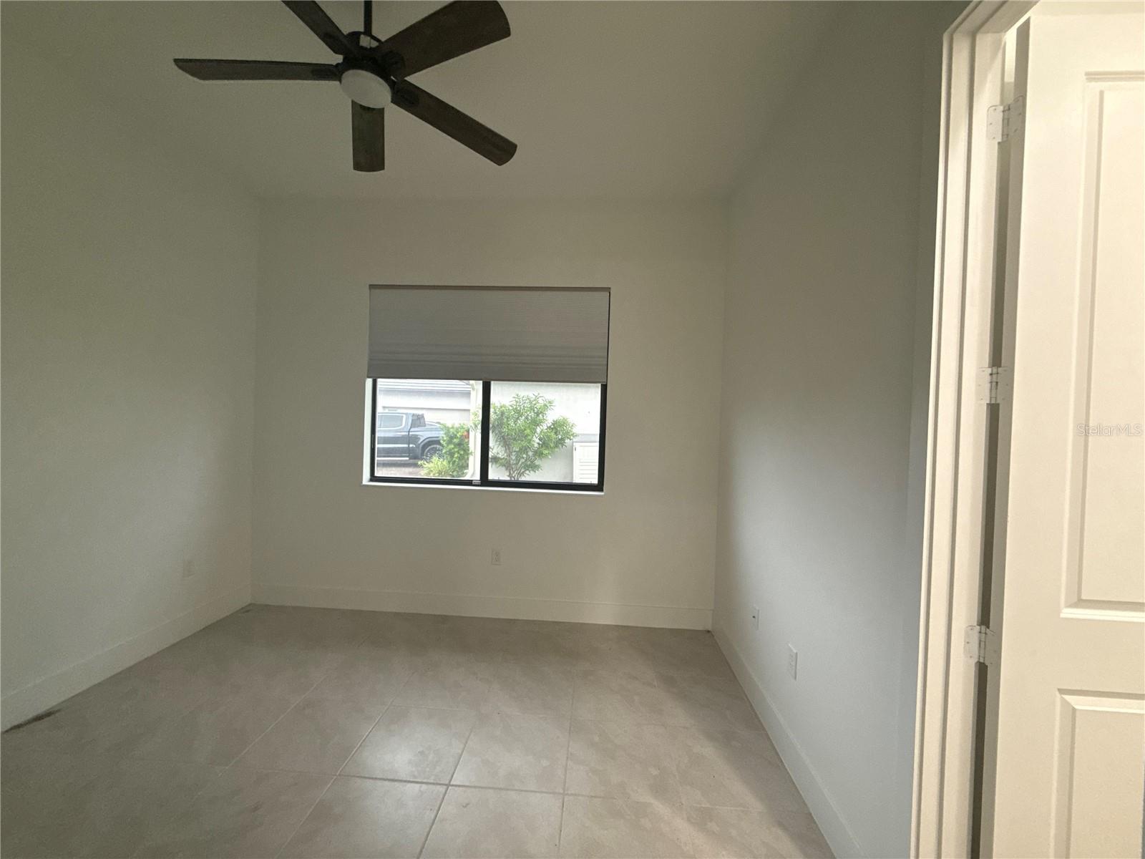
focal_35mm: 14
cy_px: 430
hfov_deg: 102.1
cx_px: 572
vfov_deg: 85.7
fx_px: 463
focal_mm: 2.22
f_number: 2.2
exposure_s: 1/60
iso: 320
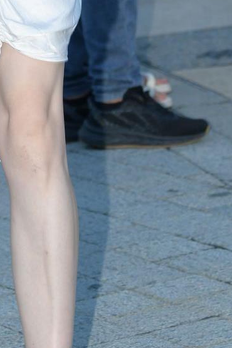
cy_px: -131
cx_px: -7
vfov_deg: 6.5
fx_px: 3020
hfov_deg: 4.4
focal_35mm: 312
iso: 400
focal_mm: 70
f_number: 4.5
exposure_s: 1/200
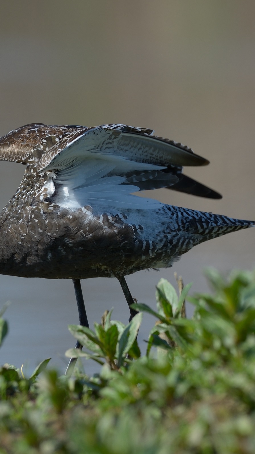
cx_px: -18
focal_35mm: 944
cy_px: 227
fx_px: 11346
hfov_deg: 1.3
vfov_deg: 2.3
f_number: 8
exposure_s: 1/1000
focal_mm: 600
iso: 800
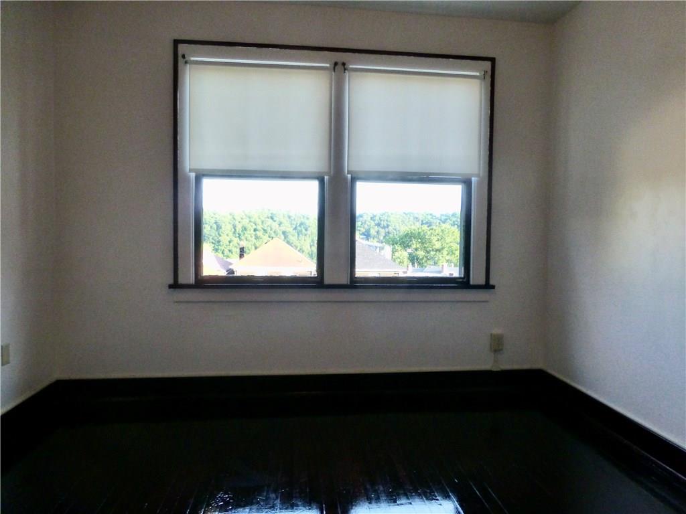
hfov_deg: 71.6
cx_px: 343
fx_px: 476
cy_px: 257
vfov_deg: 56.8
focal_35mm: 24
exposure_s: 1/60
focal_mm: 4.3
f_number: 3.3
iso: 320
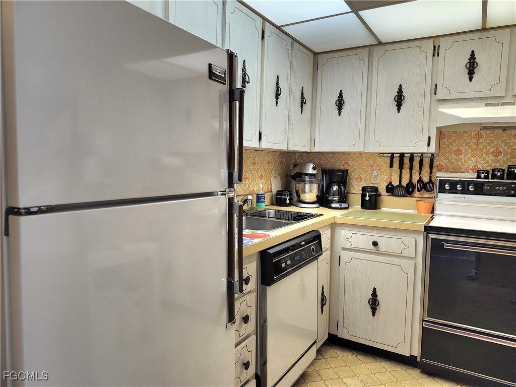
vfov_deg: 58.9
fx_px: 343
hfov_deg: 73.9
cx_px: 258
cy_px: 194
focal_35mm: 23
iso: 400
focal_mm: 5.54
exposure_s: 1/120
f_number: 1.8
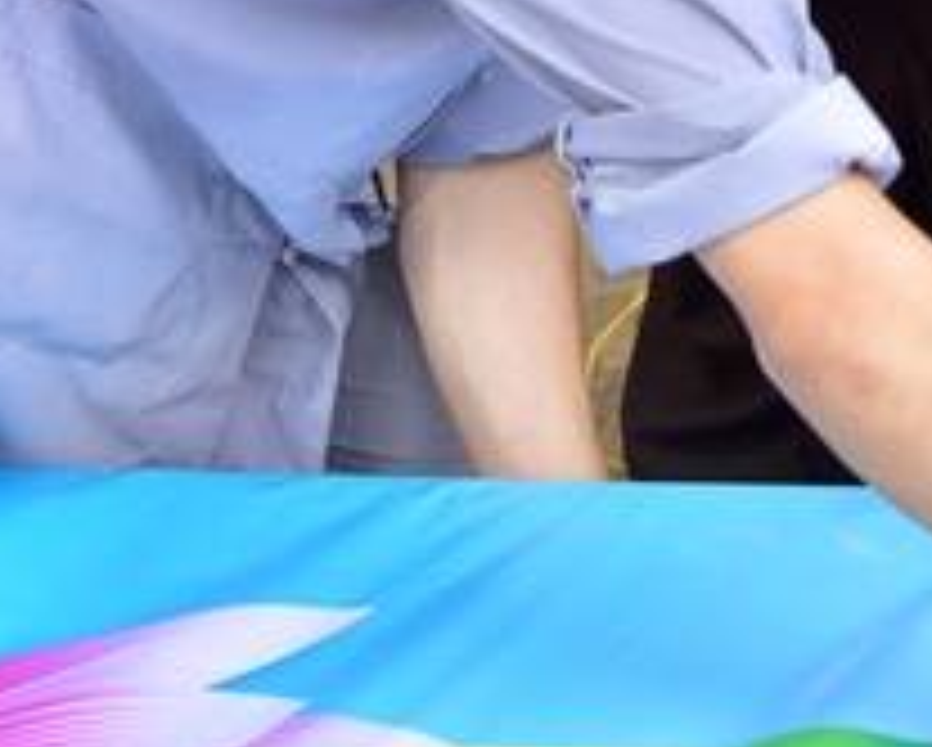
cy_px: 160
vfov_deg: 9.5
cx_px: 1063
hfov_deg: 11.7
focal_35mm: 162
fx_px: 4473
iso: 200
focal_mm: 55
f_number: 5.6
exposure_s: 1/100
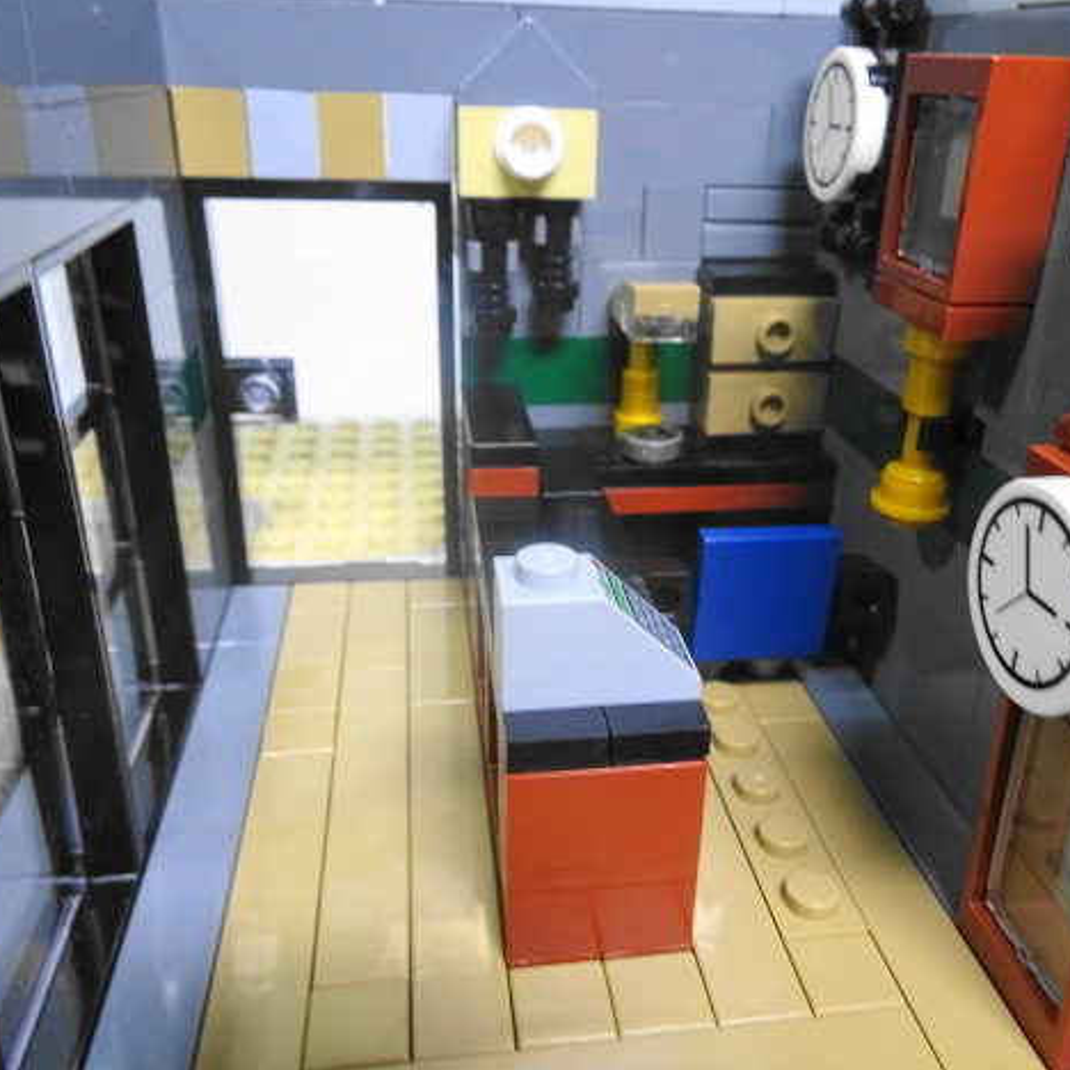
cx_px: 588
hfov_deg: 55.5
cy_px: 542
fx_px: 1014
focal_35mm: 29
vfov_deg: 55.6
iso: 200
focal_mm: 4.1
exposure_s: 1/30
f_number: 3.5
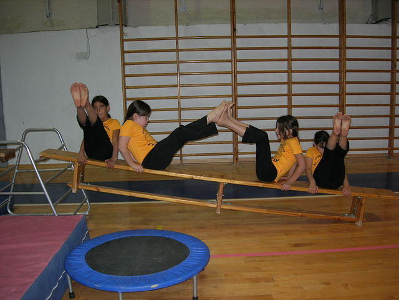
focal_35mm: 38
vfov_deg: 37.7
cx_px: 200
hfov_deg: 49.0
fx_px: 438
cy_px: 150
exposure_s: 1/60.1
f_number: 2.8
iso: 73
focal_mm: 7.8
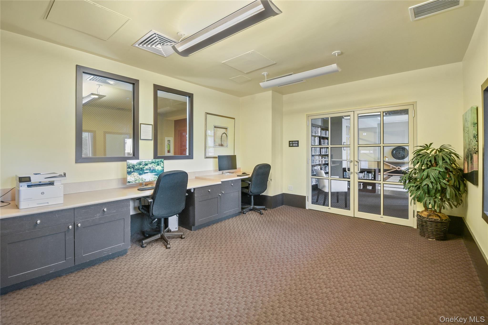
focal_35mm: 15
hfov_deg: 100.4
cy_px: 162
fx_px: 203
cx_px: 244
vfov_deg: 77.3
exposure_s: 1.3
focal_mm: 10
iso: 320
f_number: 8
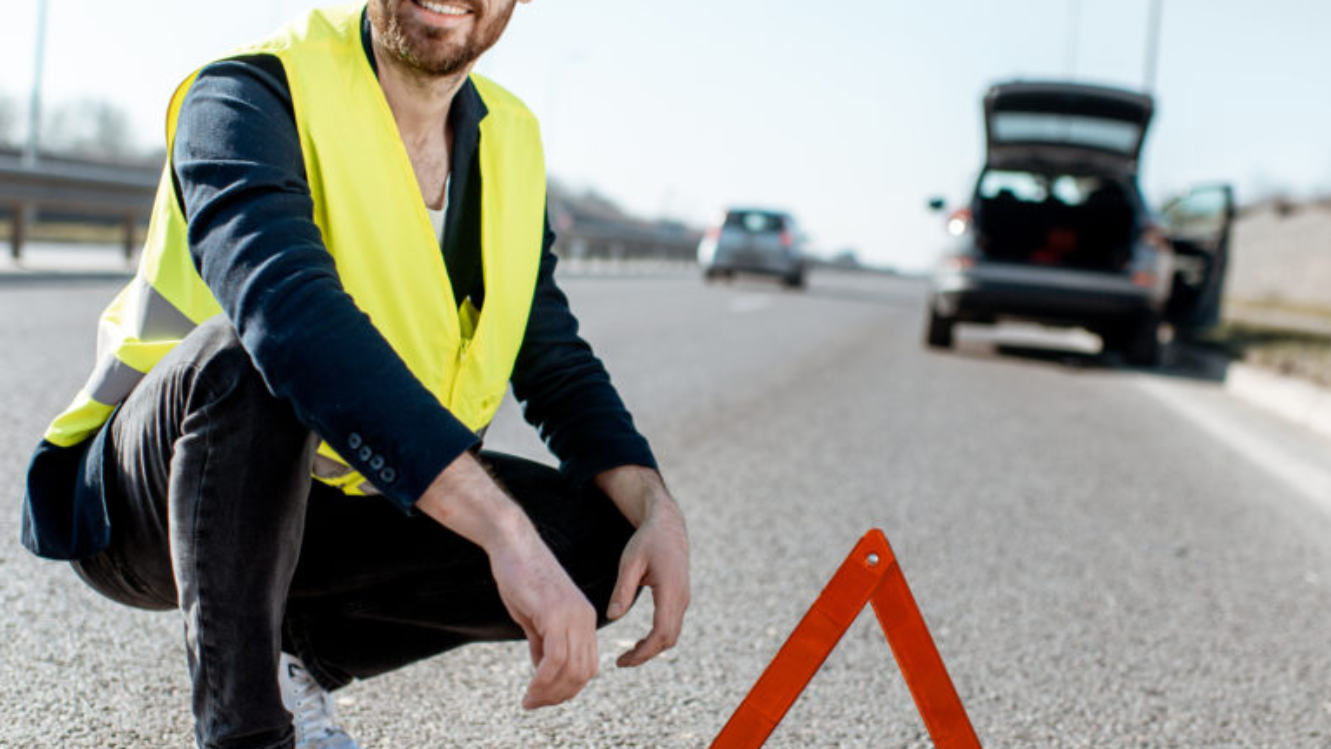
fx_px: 1729
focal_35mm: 49
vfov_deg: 24.4
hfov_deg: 42.1
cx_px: 695
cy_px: 359
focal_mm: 35
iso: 200
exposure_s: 1/6400
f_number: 2.2
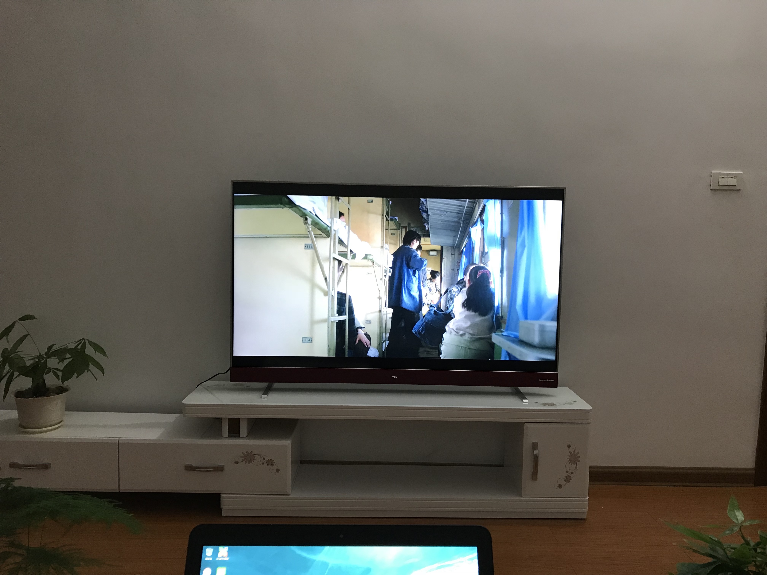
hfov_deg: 63.4
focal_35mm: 28
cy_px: 288
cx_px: 384
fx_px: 620
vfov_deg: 49.7
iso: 50
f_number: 1.8
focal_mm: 3.99
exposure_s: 1/17
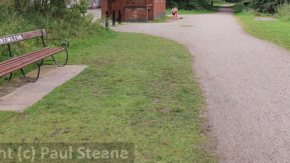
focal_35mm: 44
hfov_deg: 46.3
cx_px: 161
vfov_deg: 25.7
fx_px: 338
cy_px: -1
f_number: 2.4
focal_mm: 4.32
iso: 50
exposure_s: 1/133
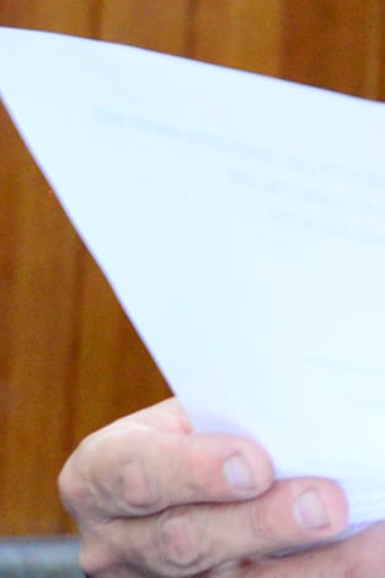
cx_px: 967
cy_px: -105
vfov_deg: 9.2
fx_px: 3561
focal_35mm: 222
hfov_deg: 5.9
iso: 2500
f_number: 4.5
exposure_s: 1/60
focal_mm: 35
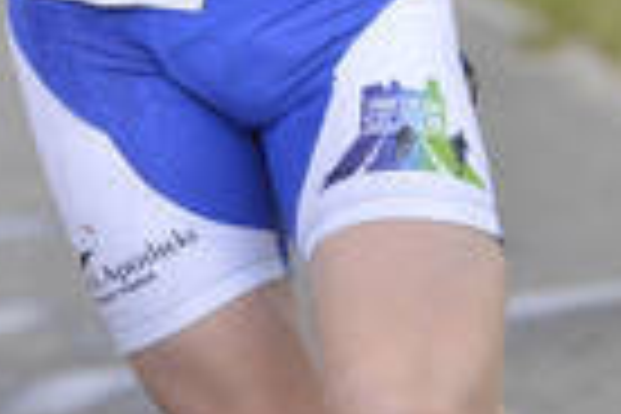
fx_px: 13989
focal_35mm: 811
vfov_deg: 1.7
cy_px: -470
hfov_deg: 2.5
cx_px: -180
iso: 400
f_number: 4
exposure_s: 1/2500
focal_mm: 175
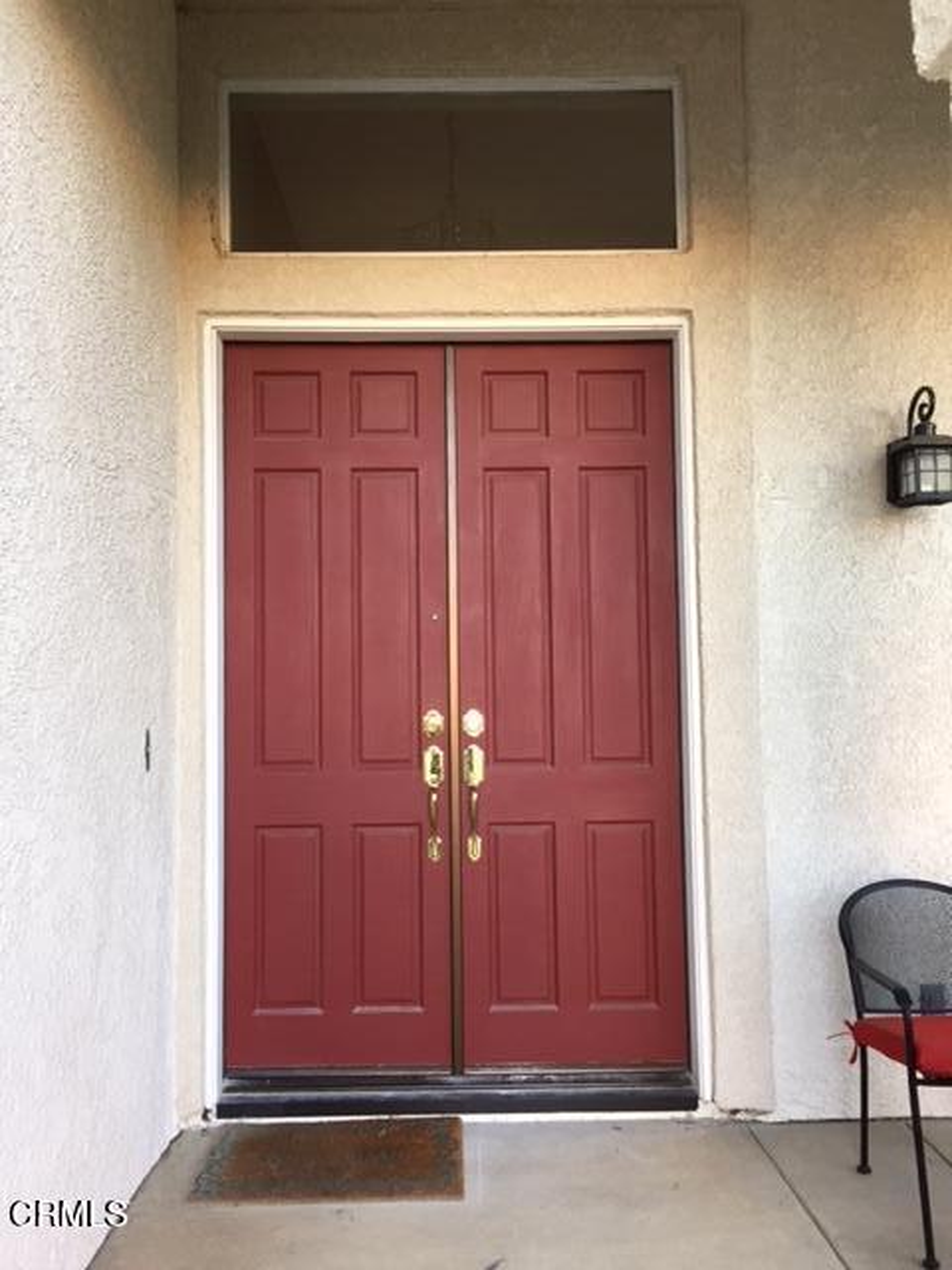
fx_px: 1063
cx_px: 476
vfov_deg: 61.7
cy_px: 635
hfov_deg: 48.2
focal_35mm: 29
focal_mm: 4.15
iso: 40
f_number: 2.2
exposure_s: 1/30
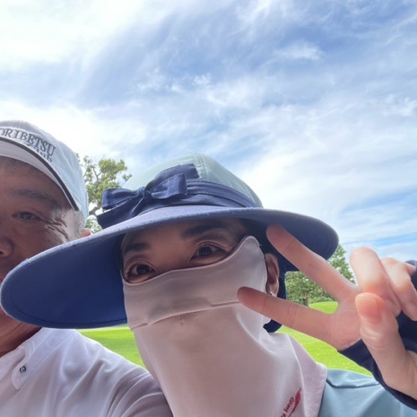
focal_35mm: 28
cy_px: 212
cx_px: 192
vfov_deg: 57.3
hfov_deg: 57.2
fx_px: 382
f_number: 2.2
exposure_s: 1/274
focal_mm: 2.71
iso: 25
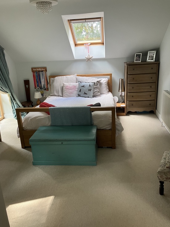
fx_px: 190
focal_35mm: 29
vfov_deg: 61.7
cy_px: 112
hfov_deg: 48.2
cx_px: 84
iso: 80
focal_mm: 3.99
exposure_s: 1/73
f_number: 1.8
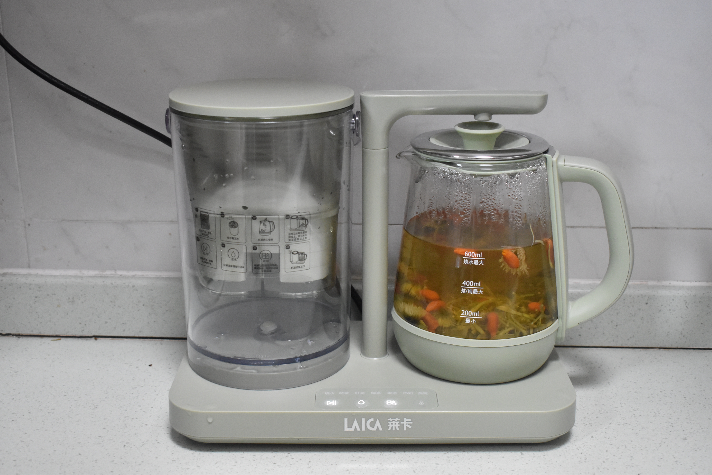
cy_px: 238
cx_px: 356
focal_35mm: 46
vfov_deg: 28.9
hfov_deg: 42.3
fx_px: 920
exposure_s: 1/50
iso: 3200
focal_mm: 31
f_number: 5
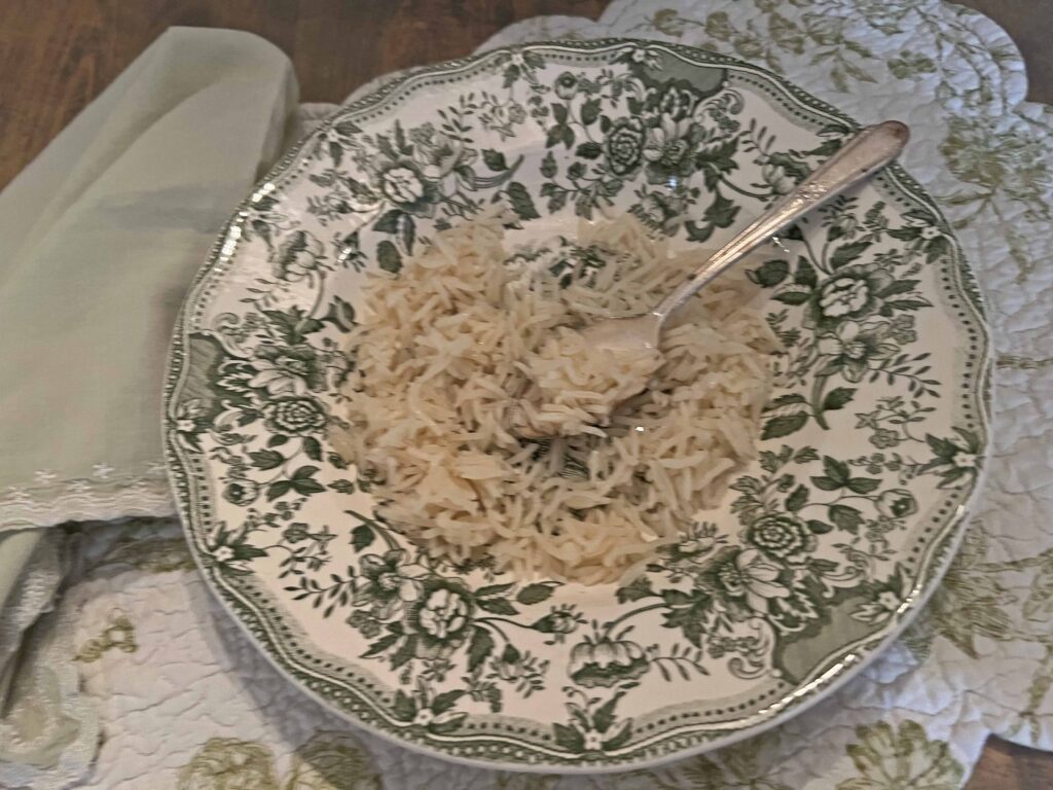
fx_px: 791
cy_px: 395
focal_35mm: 26
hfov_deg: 67.3
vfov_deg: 53.1
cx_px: 526
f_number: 1.5
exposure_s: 1/30
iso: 500
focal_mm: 5.7
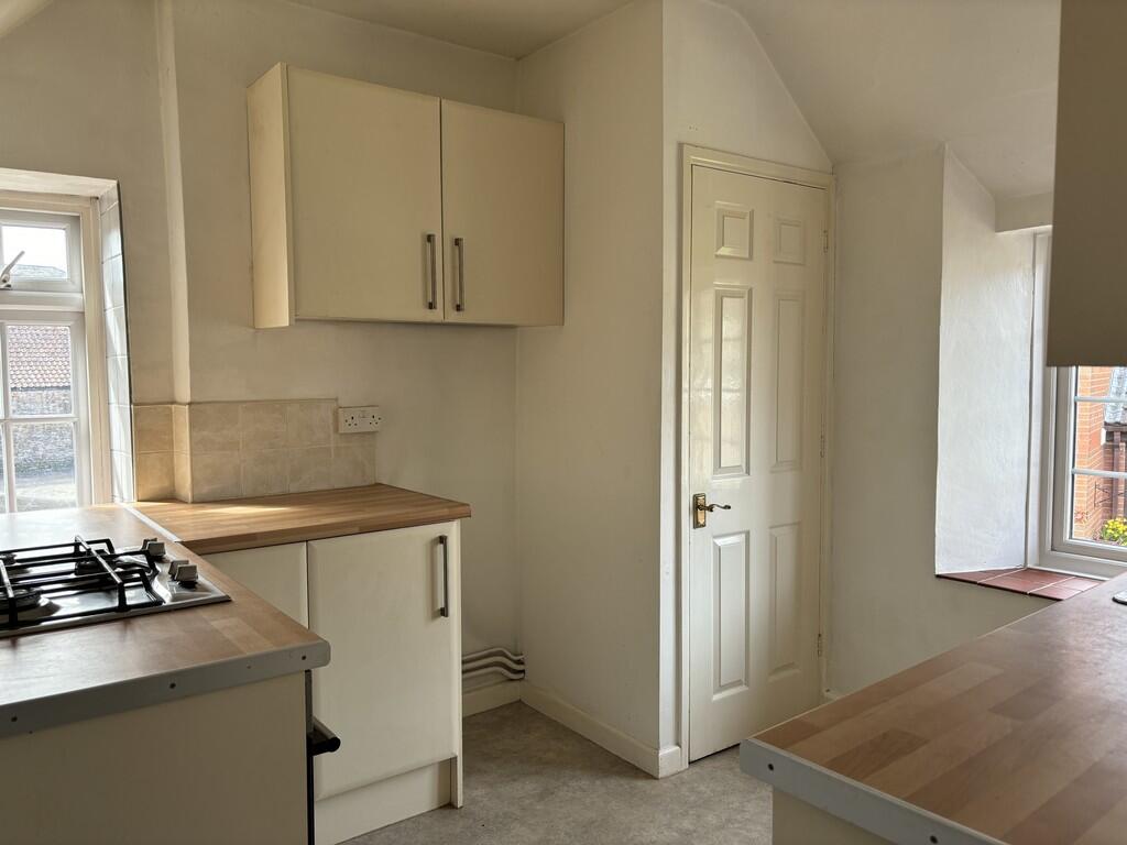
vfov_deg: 53.1
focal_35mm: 26
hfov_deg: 67.3
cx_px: 564
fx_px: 846
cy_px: 422
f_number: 1.6
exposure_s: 1/121
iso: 50
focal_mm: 5.96
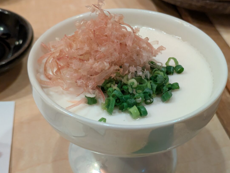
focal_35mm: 60
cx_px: 130
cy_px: 86
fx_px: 399
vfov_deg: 24.4
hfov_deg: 32.1
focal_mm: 5.43
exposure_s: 1/25
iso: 384
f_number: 1.89
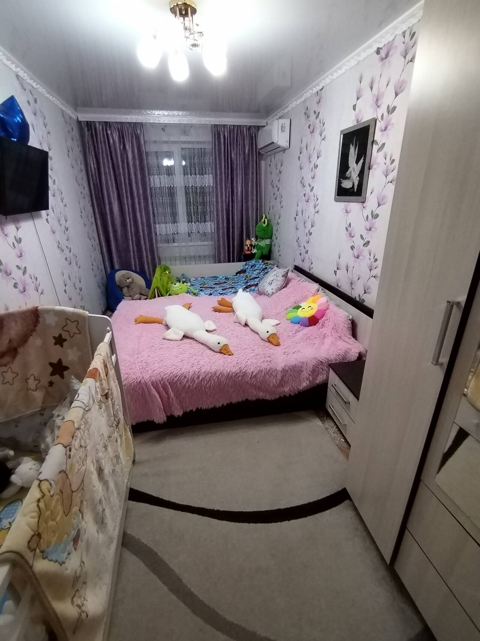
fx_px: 314
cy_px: 320
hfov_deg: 74.7
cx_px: 240
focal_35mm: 17
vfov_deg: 91.0
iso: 314
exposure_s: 1/33.3
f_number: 2.2
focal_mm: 1.42
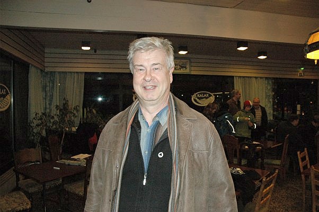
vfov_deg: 47.8
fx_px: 239
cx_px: 160
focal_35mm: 27
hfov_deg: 67.4
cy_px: 106
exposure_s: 1/60
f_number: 5
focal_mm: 18
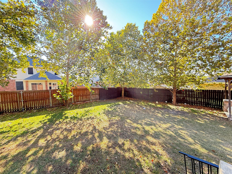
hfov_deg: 102.1
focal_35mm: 14
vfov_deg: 85.7
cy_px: 87
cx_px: 116
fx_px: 94
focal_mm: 2.22
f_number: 2.2
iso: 100
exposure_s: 1/99
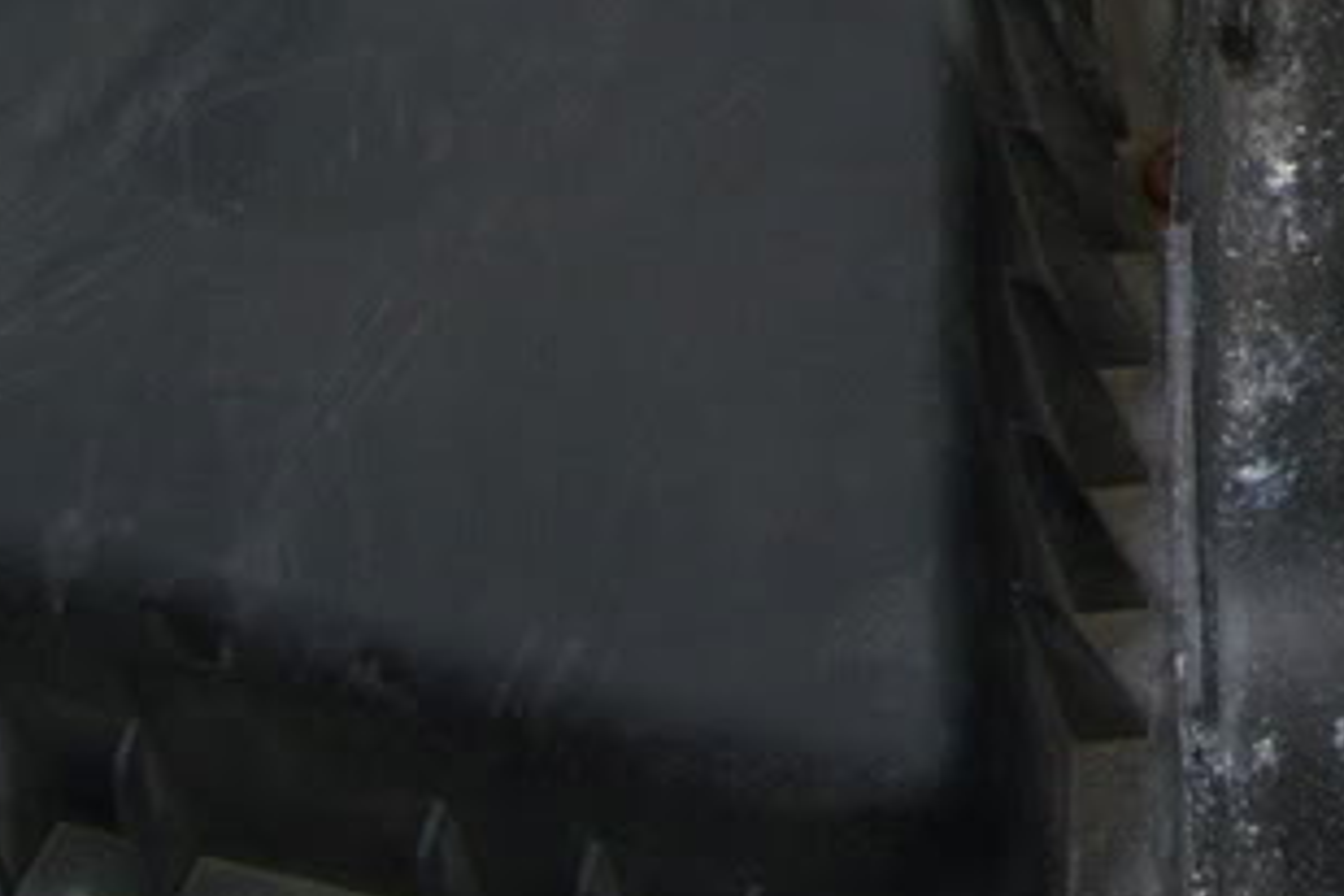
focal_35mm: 131
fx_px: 4890
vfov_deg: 9.9
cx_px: 2157
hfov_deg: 14.4
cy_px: -709
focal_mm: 7.8
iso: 50
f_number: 5.7
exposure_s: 1/192
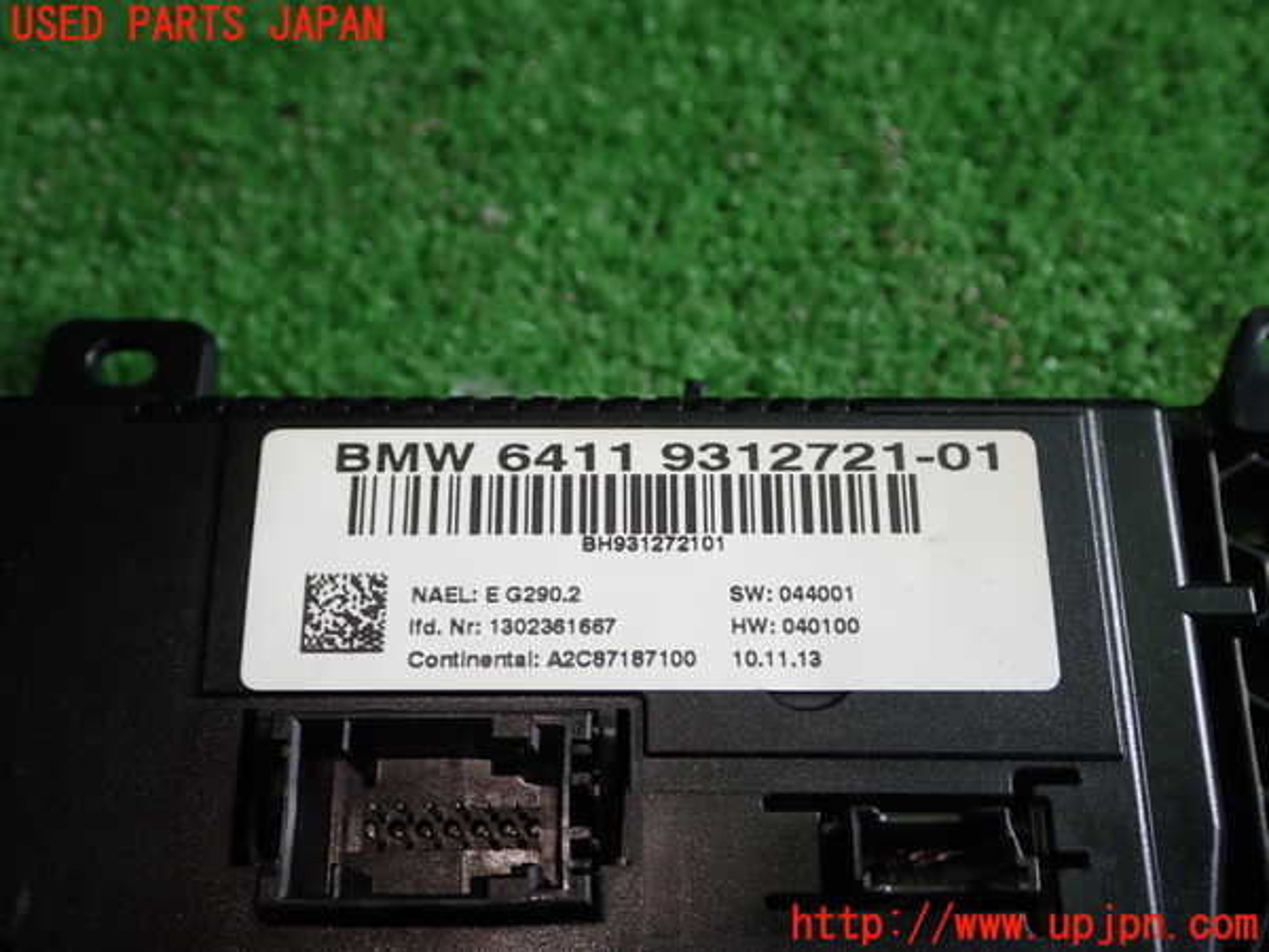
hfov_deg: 49.0
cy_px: 476
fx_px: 1393
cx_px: 634
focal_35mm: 38
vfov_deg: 37.7
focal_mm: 6.83
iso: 100
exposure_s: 1/80
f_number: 2.7
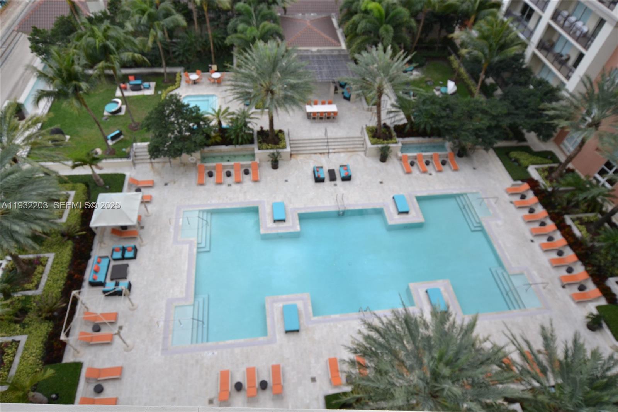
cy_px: 206
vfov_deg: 56.1
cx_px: 309
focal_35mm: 22
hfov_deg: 77.3
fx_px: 386
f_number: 5.6
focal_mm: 15
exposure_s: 1/125
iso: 360
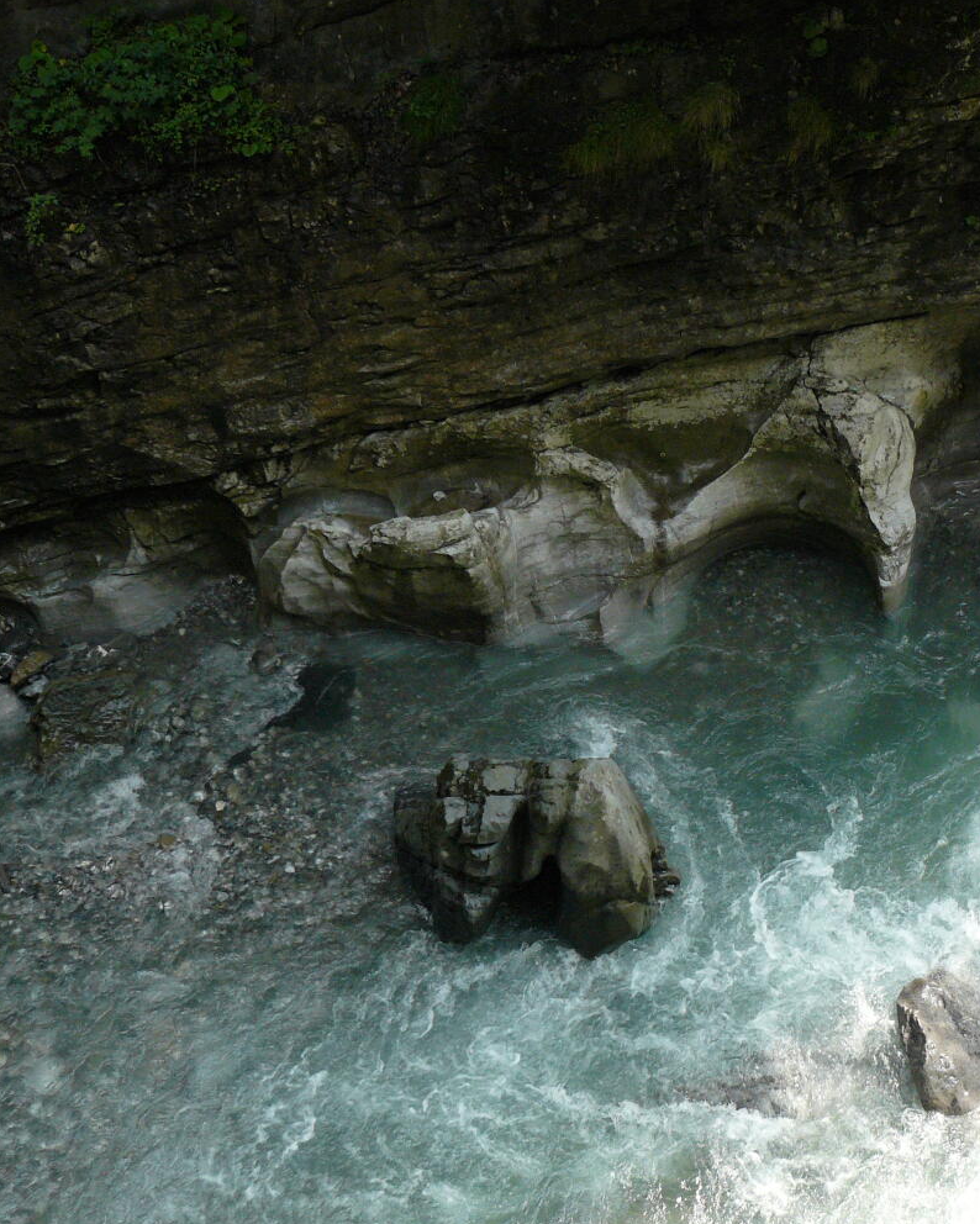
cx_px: 727
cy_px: 660
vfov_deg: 36.6
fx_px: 1848
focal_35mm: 51
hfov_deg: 29.3
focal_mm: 6
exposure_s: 1/200
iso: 200
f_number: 4
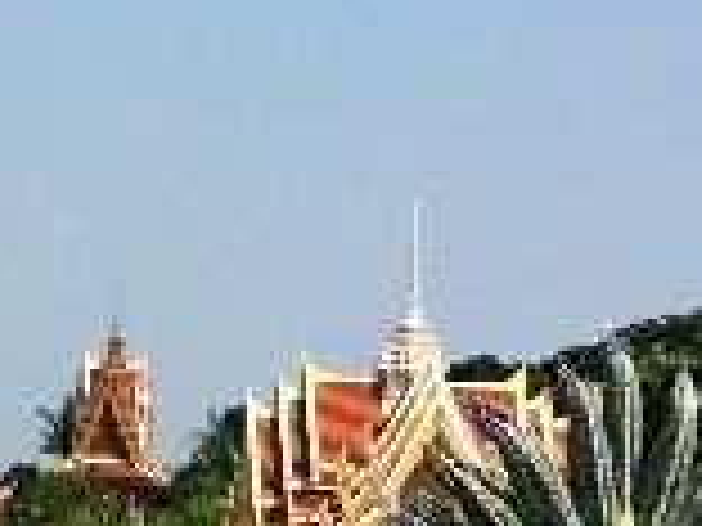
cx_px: -518
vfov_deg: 10.8
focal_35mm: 137
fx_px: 2778
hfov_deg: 13.1
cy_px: 337
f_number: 2.2
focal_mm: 4.15
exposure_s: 1/2415
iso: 32
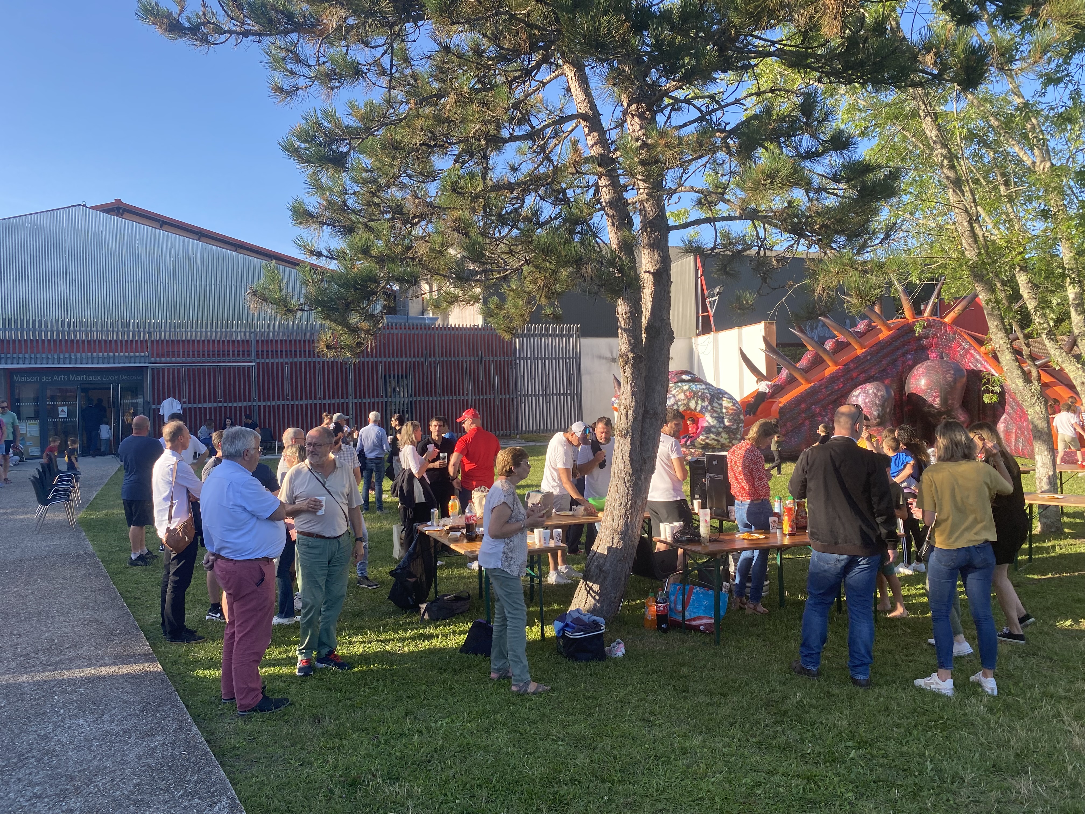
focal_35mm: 26
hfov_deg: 67.3
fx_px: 815
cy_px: 407
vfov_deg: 53.1
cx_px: 542
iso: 32
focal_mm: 4.25
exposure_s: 1/620
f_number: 1.8
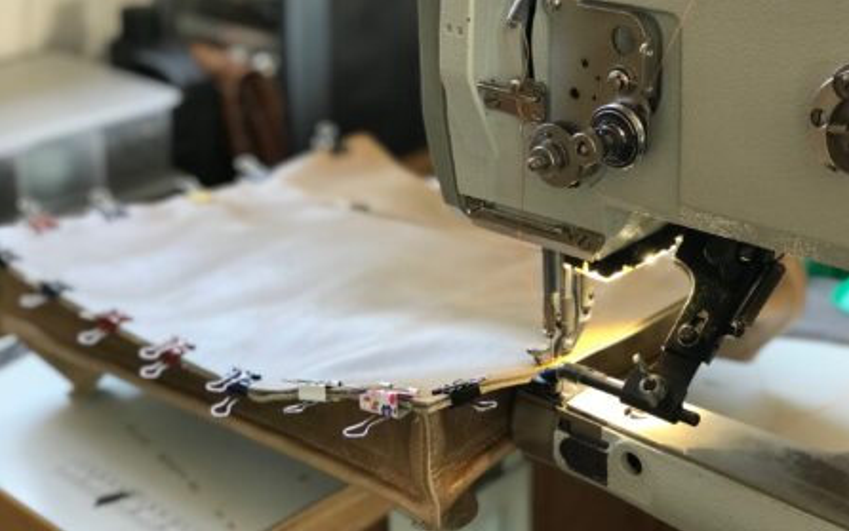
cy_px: 213
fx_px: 1412
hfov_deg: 33.5
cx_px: 426
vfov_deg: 21.3
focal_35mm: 61
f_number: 2.8
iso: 160
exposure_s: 1/99
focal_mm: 6.6
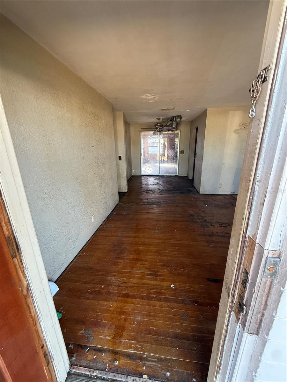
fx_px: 155
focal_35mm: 14
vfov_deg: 102.1
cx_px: 144
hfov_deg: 85.7
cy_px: 191
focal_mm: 2.22
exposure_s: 1/99
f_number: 2.2
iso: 250
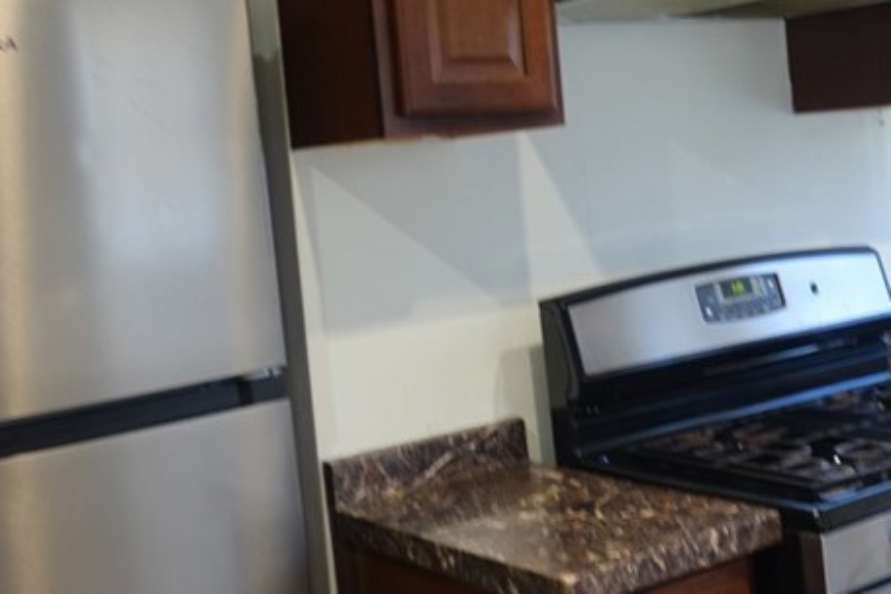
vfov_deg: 24.9
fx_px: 1336
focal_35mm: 54
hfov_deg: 35.8
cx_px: 695
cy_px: 207
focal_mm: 8.8
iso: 200
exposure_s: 1/30
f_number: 1.8
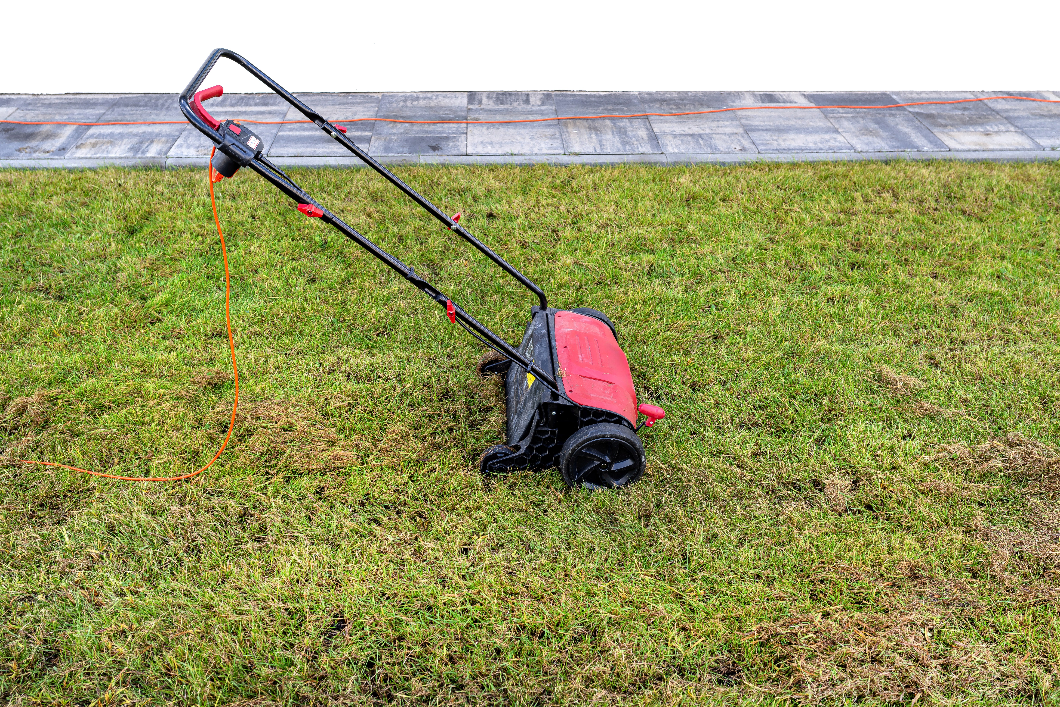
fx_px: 1031
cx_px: 530
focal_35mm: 35
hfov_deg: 54.4
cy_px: 354
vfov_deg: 37.9
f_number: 5.6
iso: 125
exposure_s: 1/60
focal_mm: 35
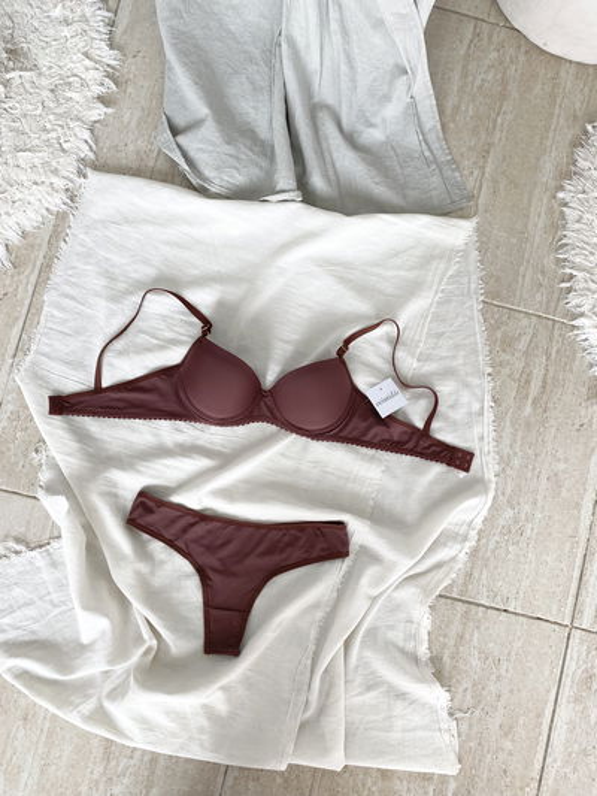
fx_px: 598
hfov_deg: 53.1
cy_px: 398
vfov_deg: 67.3
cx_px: 298
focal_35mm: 26
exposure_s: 1/130
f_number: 1.8
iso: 32
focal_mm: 4.25
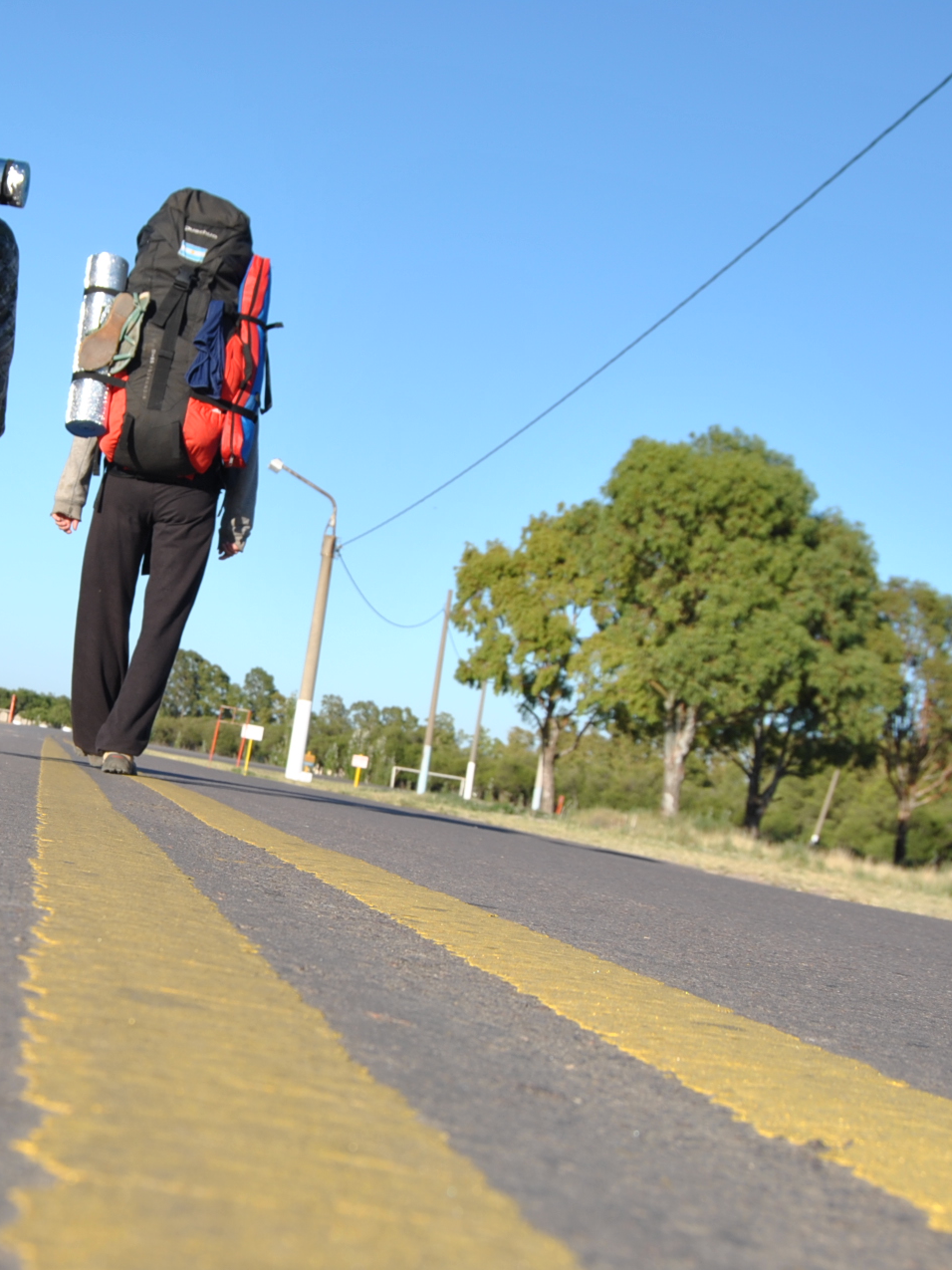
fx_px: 2090
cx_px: 162
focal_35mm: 57
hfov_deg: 25.1
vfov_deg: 33.8
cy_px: 643
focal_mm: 26
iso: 100
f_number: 8
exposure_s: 1/250
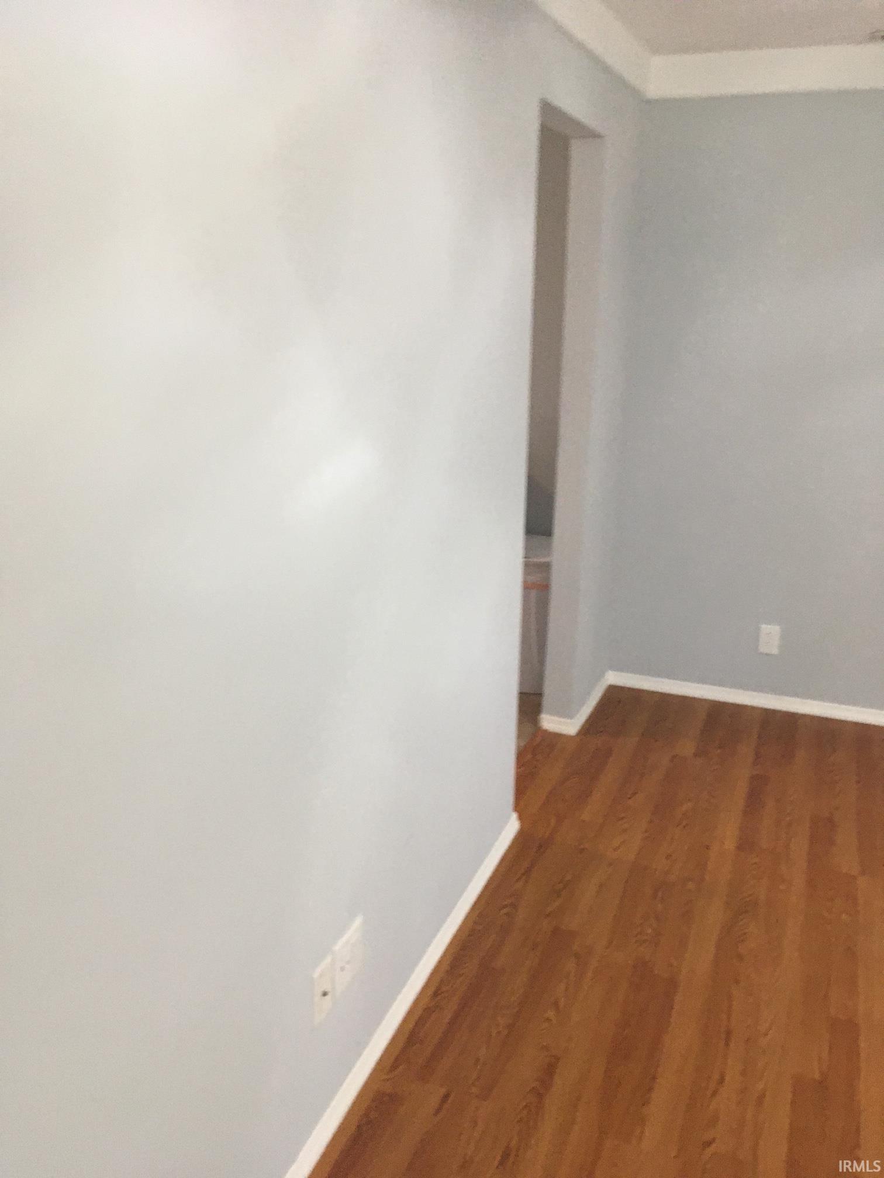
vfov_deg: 61.7
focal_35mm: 29
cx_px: 442
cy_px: 589
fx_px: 987
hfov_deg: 48.2
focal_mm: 4.15
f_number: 2.2
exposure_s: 1/30
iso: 200
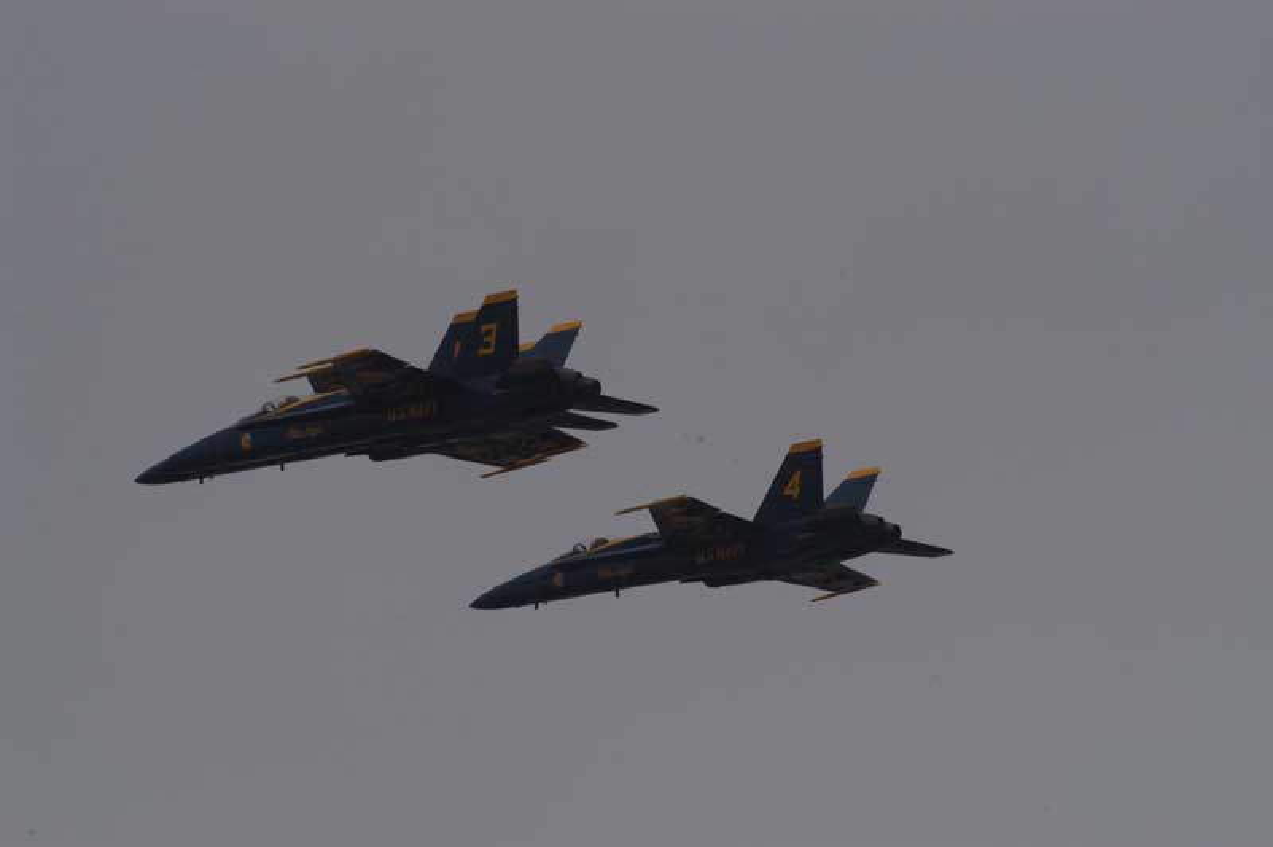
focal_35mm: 270
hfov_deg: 7.6
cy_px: 424
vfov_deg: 5.1
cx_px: 636
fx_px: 9539
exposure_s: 1/1250
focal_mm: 180
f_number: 9
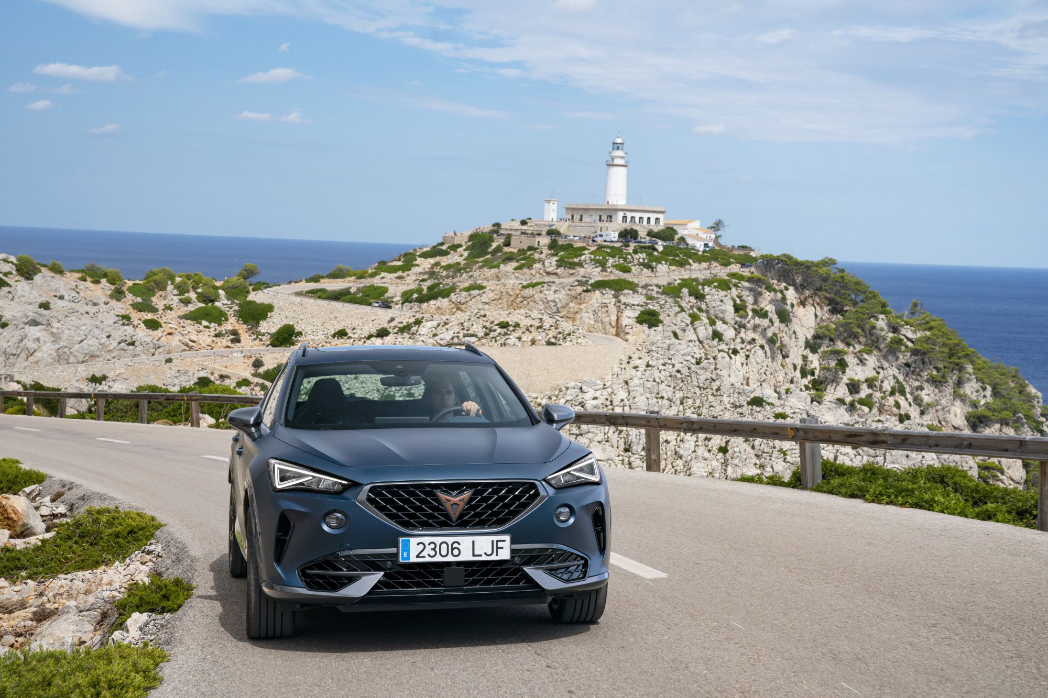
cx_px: 524
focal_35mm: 56
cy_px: 349
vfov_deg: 24.2
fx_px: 1630
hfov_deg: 35.6
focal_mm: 56
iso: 320
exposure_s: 1/400
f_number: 8
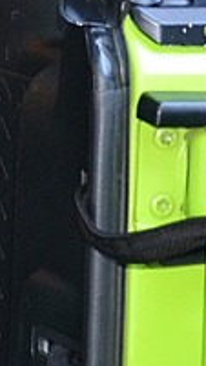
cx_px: -733
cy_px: -13
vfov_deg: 7.7
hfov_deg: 4.0
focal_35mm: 280
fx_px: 2720
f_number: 4
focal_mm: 28
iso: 560
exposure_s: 1/60
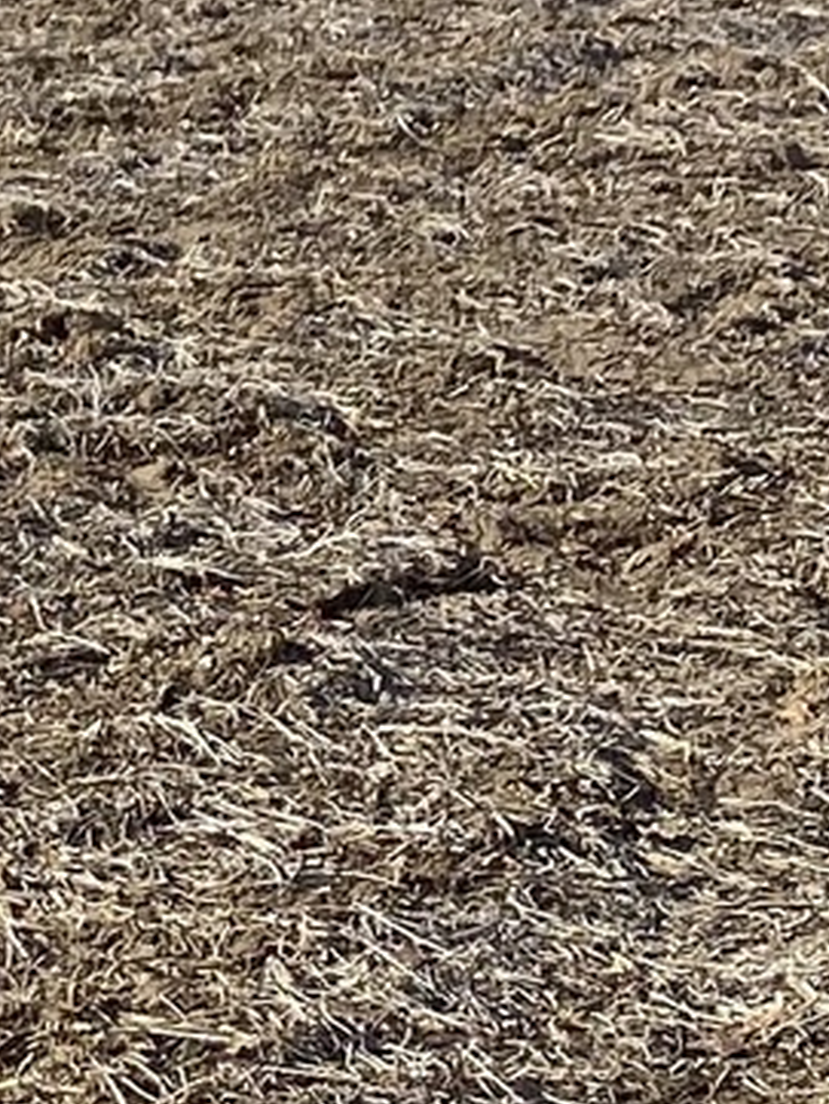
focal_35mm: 166
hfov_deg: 8.5
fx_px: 5297
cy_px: -113
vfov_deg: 11.7
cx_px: -798
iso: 32
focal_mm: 4.25
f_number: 1.8
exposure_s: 1/2688
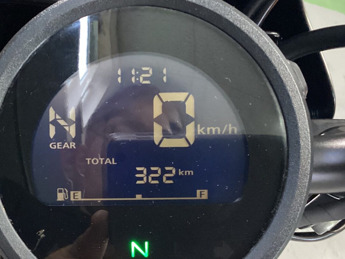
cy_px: 161
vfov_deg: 26.5
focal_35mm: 55
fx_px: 548
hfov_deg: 34.4
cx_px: 102
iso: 250
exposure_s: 1/40
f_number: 2.4
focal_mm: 3.3
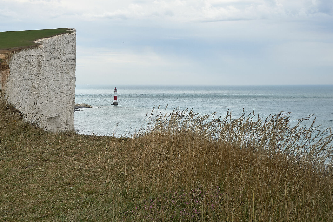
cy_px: 62
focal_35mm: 52
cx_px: 133
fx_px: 481
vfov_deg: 25.8
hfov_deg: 38.0
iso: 200
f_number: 11
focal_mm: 35
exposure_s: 1/160
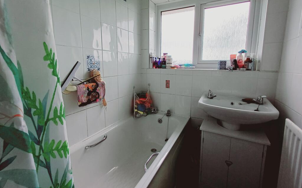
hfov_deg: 94.4
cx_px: 151
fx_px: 140
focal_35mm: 17
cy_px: 83
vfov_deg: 67.7
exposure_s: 1/100
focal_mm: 1.64
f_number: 2.2
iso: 64
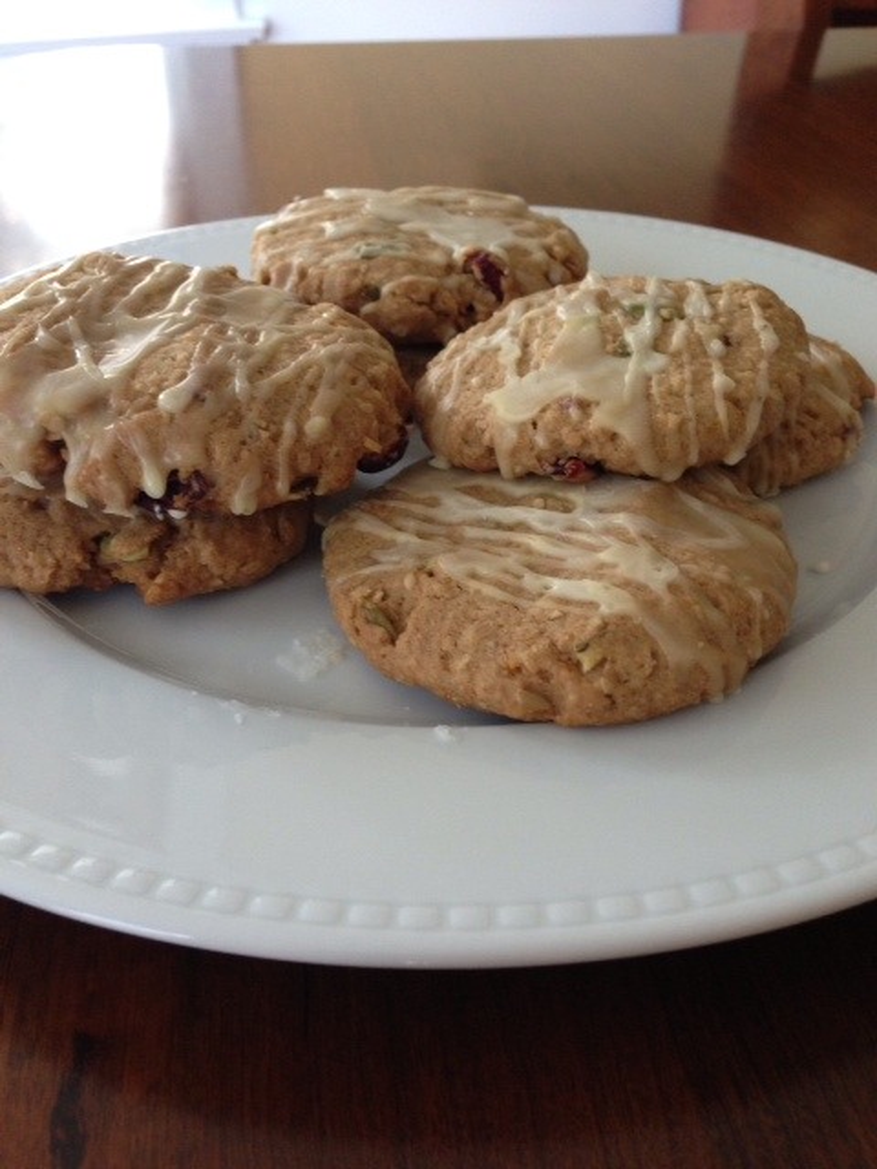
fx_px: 1115
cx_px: 438
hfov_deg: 42.9
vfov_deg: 55.4
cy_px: 584
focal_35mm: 33
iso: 160
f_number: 2.4
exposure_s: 1/20
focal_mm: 4.13
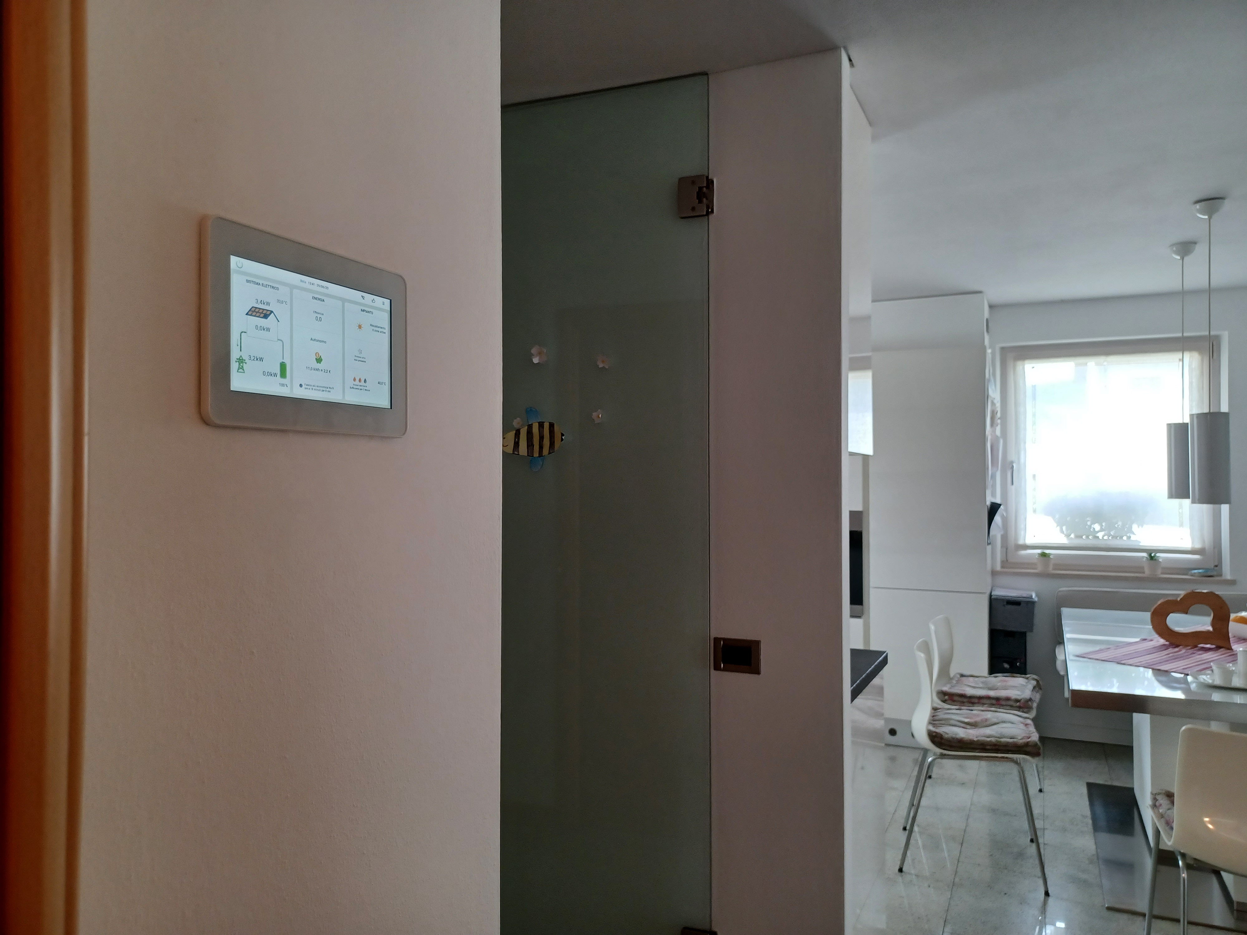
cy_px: 468
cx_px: 624
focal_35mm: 25
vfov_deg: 54.9
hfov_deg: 69.4
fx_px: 901
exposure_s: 1/50
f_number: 1.8
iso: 250
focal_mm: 4.6
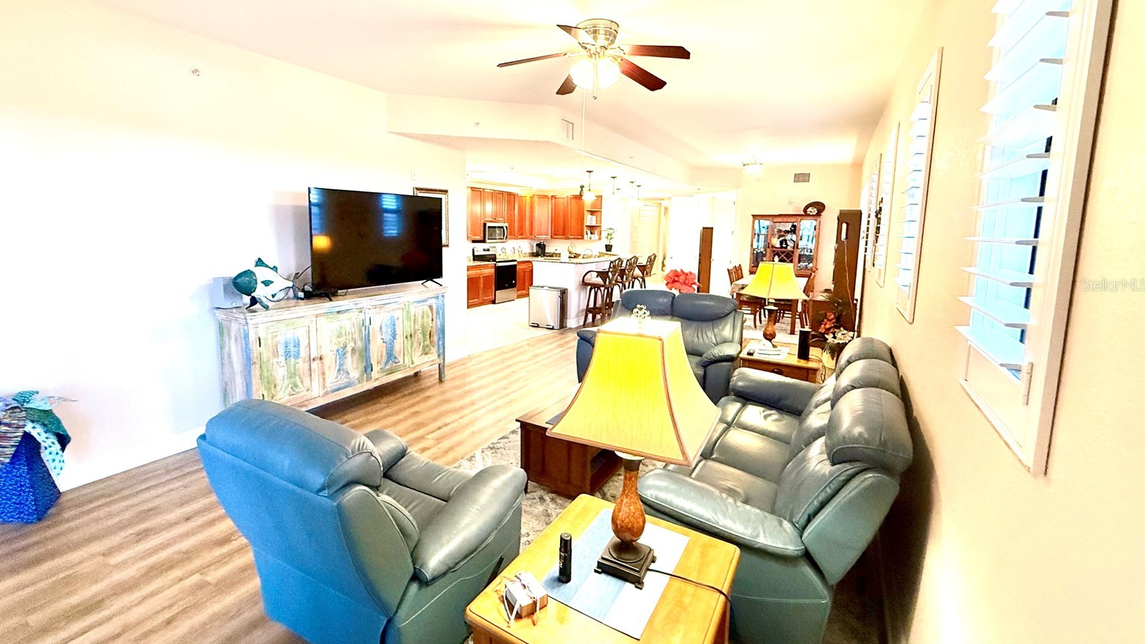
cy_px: 284
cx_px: 551
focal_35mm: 16
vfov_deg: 66.9
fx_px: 486
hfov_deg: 99.3
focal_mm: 2.22
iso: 400
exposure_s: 1/60
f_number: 2.2
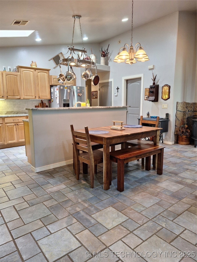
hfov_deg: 58.9
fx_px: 175
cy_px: 131
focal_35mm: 23
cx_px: 98
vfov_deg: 73.9
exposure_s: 1/40
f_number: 1.8
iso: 200
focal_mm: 5.54
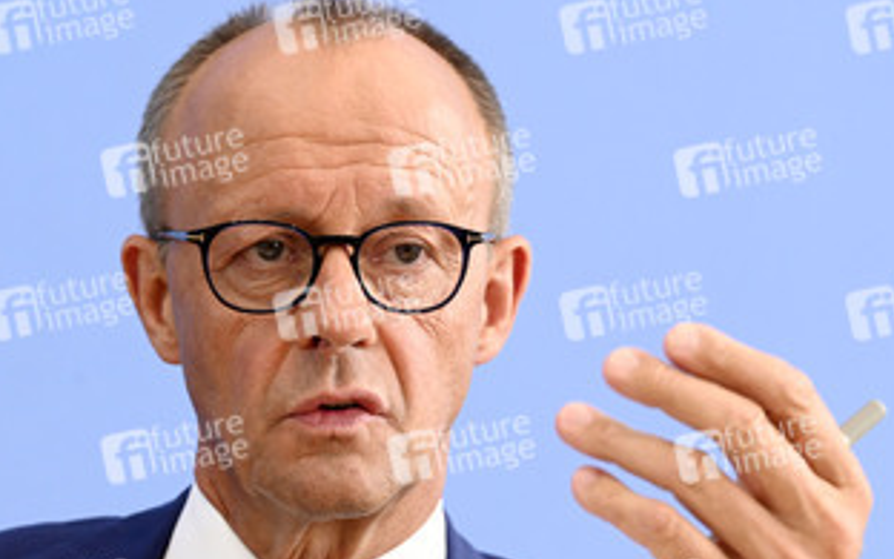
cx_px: 385
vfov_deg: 5.4
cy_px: 378
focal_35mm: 243
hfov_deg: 8.6
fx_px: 5921
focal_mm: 165
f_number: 7.1
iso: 3200
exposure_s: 1/500
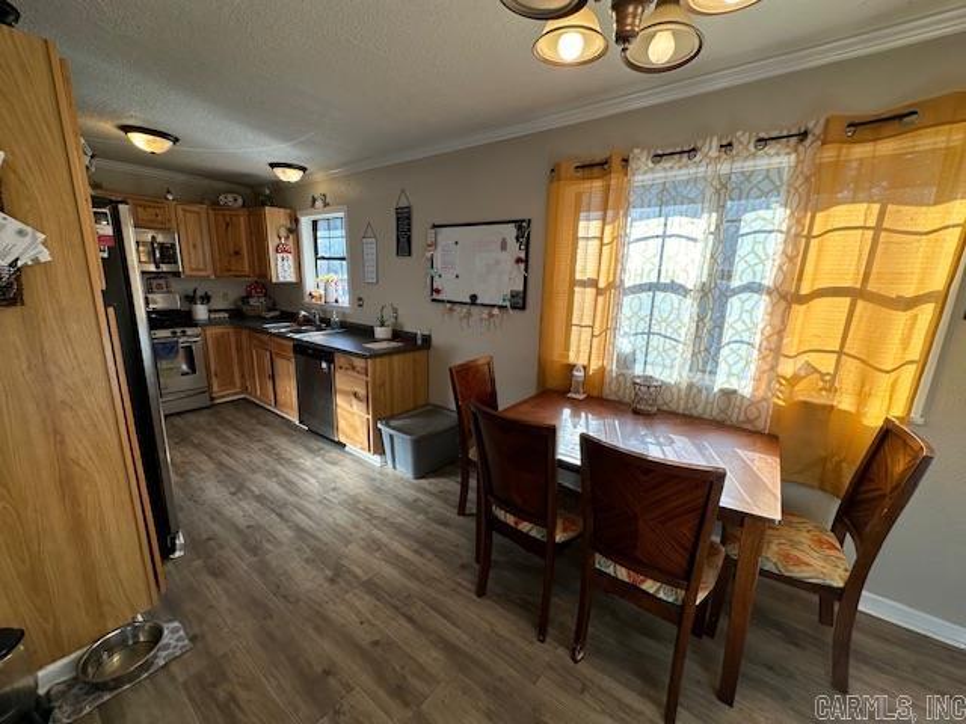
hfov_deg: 102.1
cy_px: 362
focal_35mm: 14
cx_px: 483
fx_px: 391
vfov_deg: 85.7
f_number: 2.2
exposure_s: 1/120
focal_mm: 2.22
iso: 50
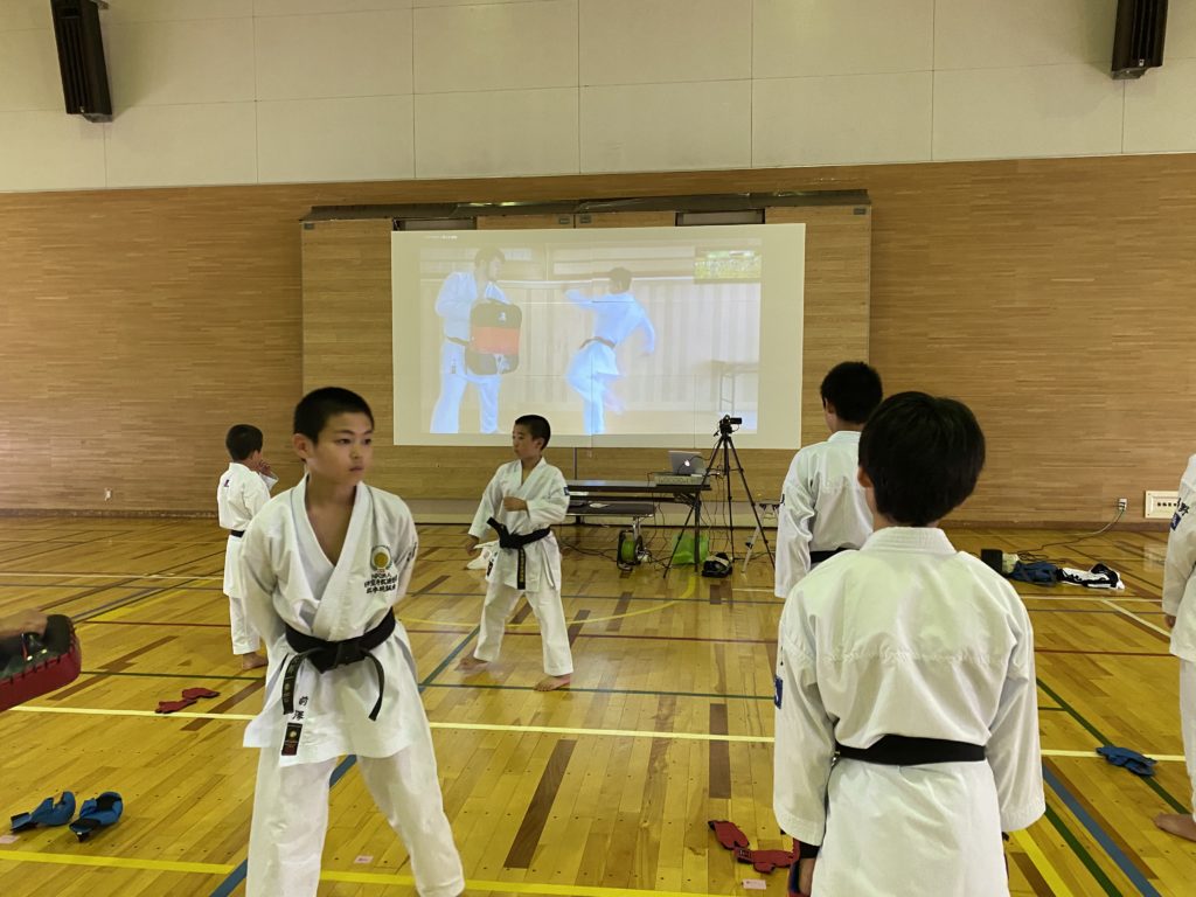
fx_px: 898
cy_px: 448
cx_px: 598
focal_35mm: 26
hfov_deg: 67.3
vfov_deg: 53.1
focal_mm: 4.25
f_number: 1.8
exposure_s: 1/60
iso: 250
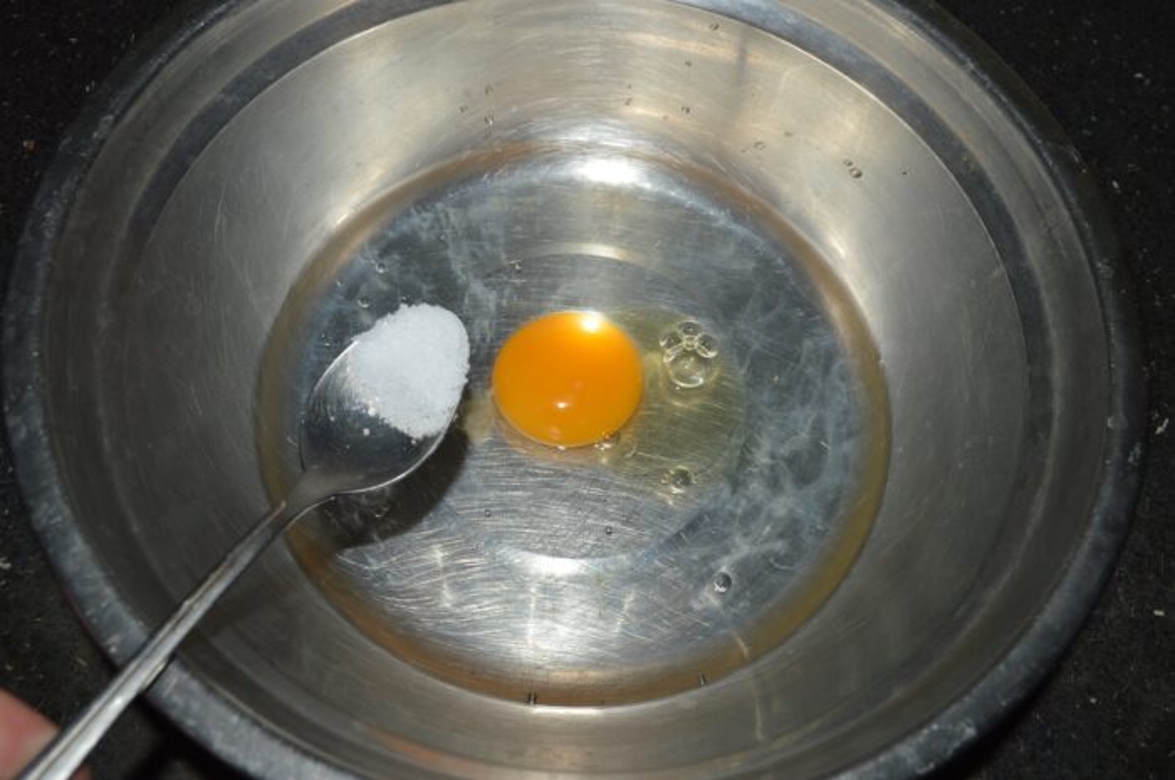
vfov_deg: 39.9
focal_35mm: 33
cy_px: 390
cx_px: 588
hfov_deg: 57.3
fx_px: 1076
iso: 100
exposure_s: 1/60
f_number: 8
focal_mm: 22
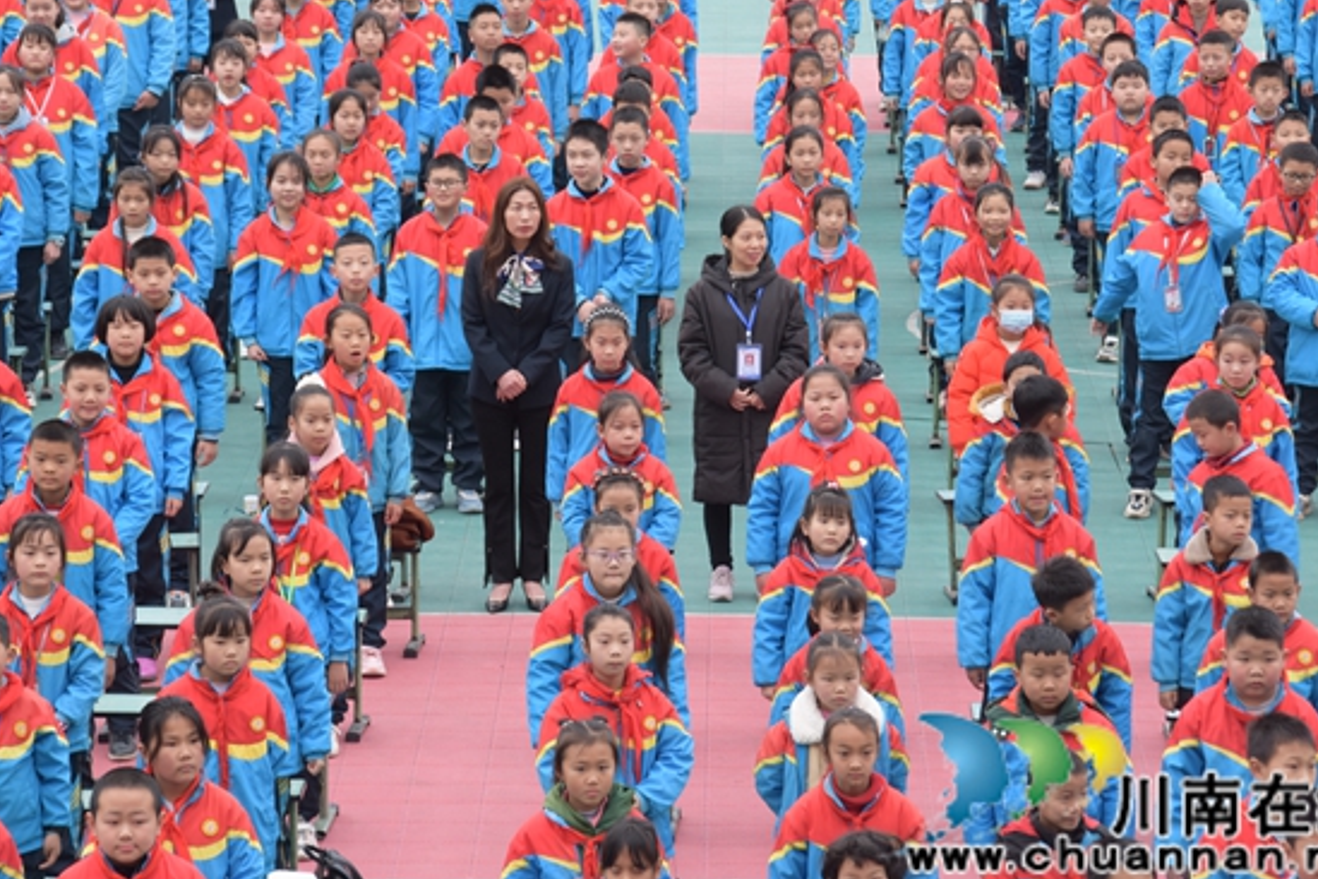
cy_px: 421
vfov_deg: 7.8
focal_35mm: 175
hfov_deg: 11.7
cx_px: 665
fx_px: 6406
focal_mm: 100
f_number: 14
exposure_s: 1/30
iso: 500
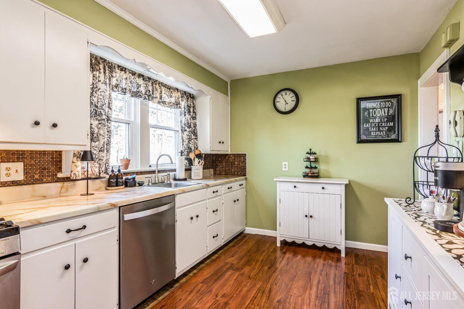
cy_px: 154
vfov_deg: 67.4
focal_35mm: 18
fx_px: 232
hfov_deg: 90.0
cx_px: 232
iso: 100
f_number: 8
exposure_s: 1/2
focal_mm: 12
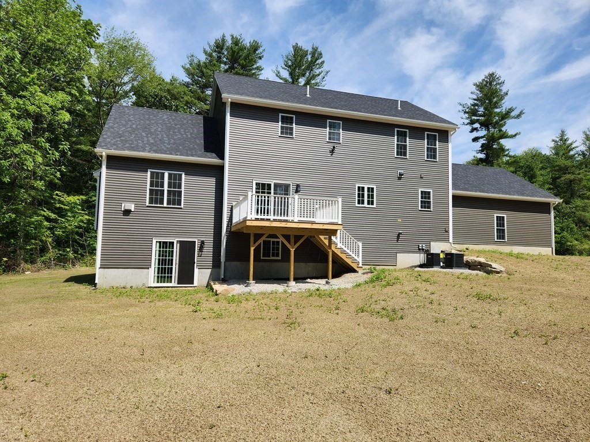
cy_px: 221
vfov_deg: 58.9
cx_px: 295
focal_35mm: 23
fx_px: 392
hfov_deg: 73.9
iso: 20
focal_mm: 5.4
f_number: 1.8
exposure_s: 1/1714
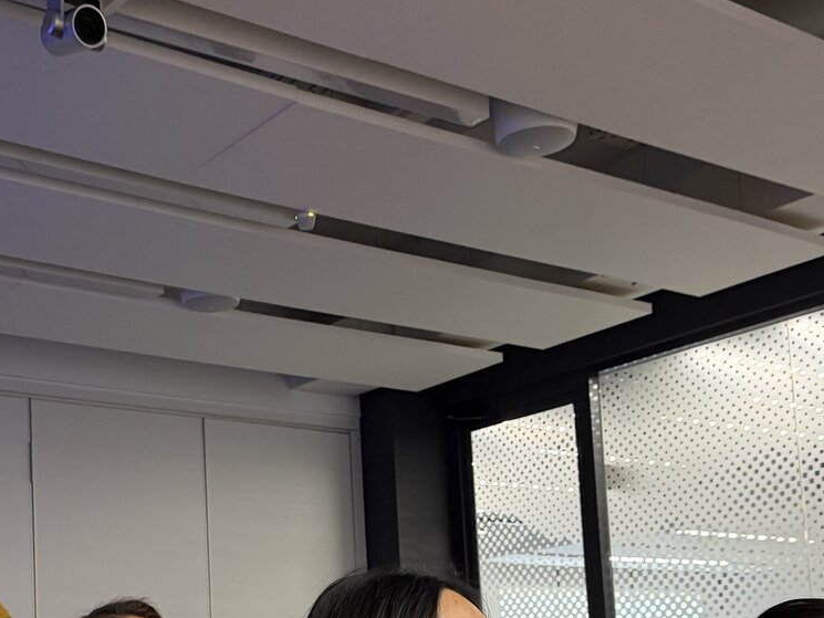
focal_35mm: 58
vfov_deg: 24.5
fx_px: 1381
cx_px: 281
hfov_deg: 33.0
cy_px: 554
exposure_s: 1/50
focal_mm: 6.76
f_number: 1.78
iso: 320
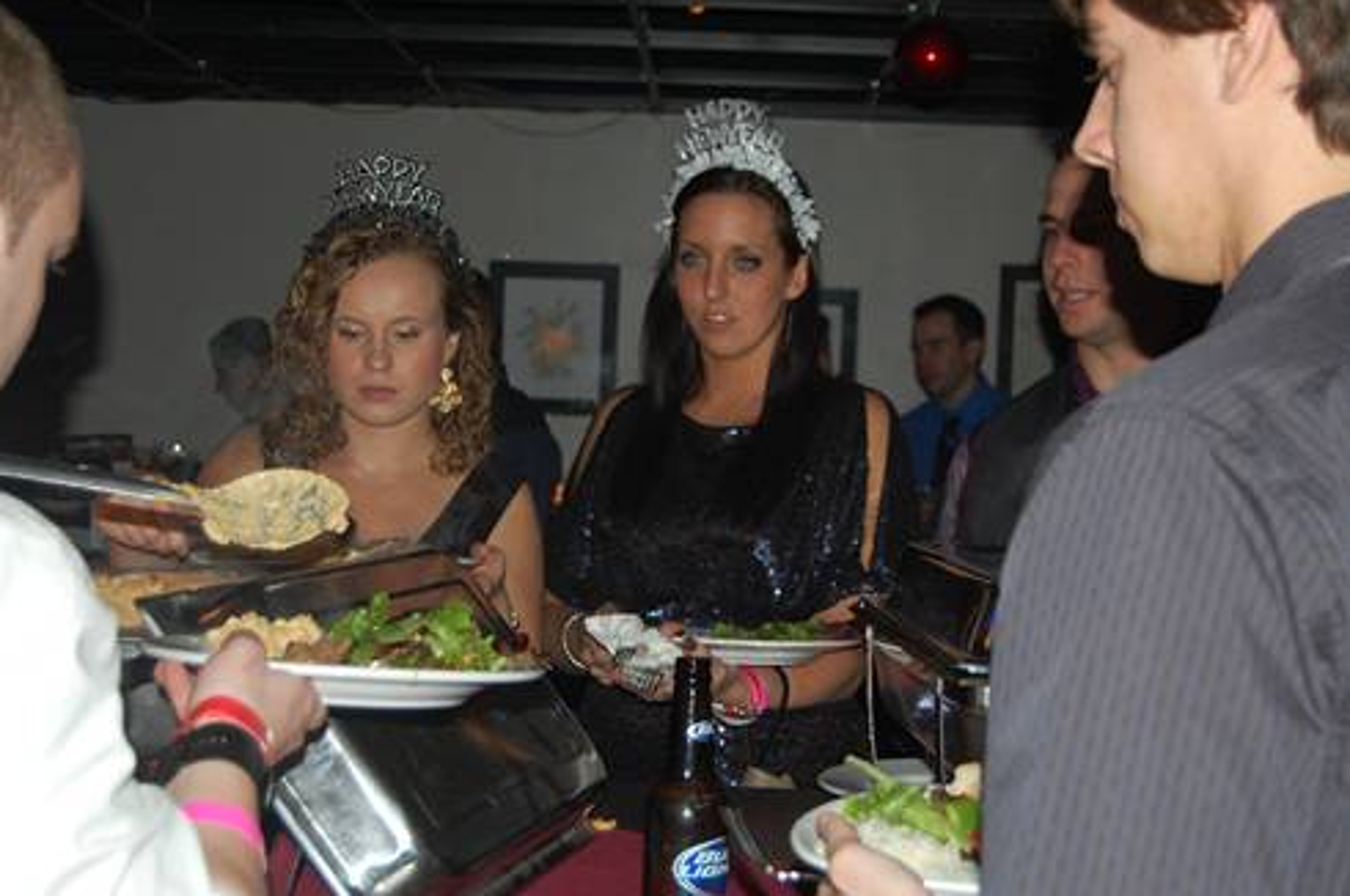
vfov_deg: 23.3
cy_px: 451
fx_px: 2172
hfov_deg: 34.5
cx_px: 665
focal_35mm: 58
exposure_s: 1/60
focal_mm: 38
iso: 400
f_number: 5
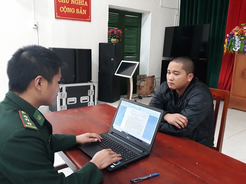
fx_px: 199
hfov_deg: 63.4
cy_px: 92
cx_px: 123
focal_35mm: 28
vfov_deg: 49.8
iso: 320
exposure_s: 1/25
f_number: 1.7
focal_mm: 3.71
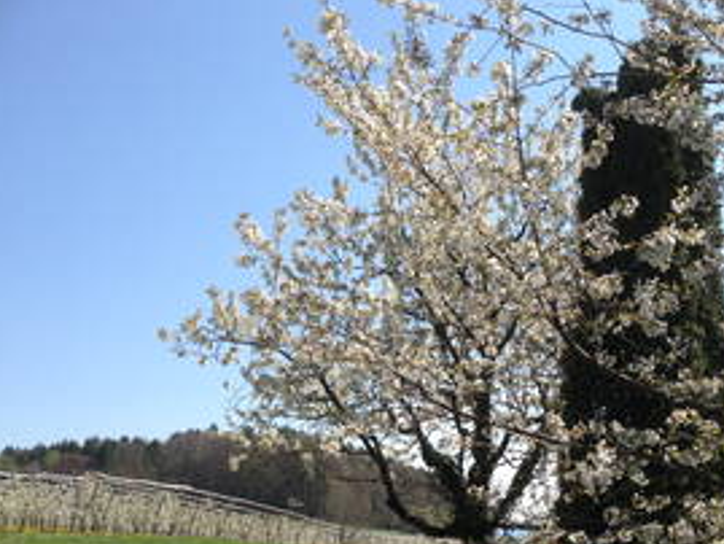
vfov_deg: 29.4
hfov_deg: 38.5
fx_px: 1025
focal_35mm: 49
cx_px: 476
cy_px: 380
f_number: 2.4
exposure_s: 1/1043
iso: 50
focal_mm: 4.12
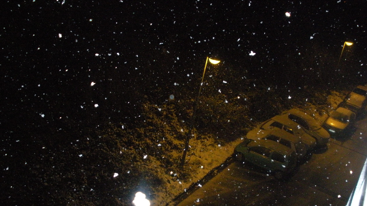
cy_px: 120
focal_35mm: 40
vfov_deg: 29.7
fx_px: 389
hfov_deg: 50.5
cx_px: 183
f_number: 3.5
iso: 635
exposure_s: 1/60
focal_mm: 6.3
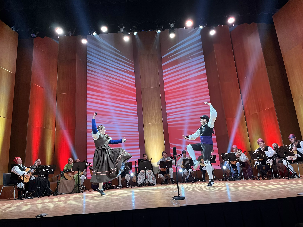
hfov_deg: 67.3
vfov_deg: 53.1
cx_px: 152
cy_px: 114
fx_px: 228
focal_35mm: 26
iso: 500
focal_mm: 5.1
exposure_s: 1/50
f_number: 1.6
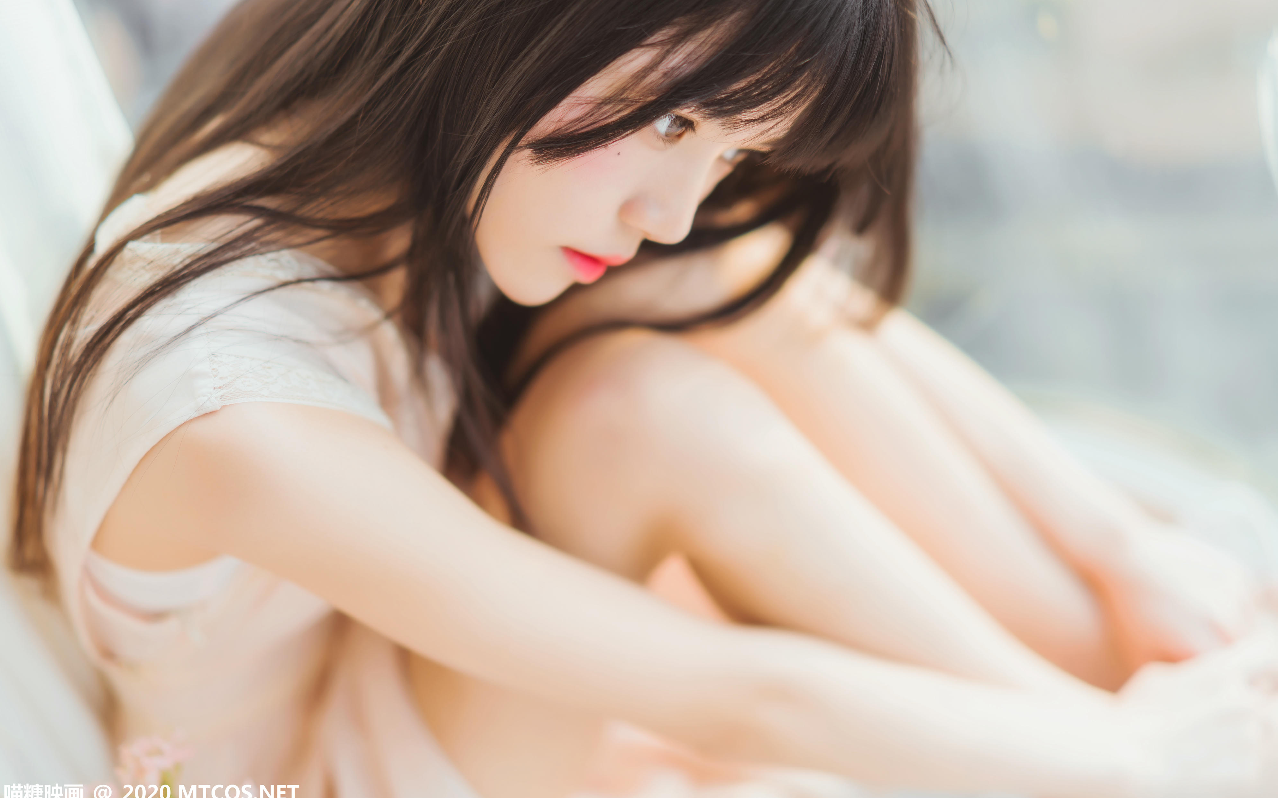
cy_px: 382
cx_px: 639
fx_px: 1776
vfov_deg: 25.3
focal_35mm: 51
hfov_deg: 39.6
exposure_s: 1/400
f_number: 1.4
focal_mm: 50
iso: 100
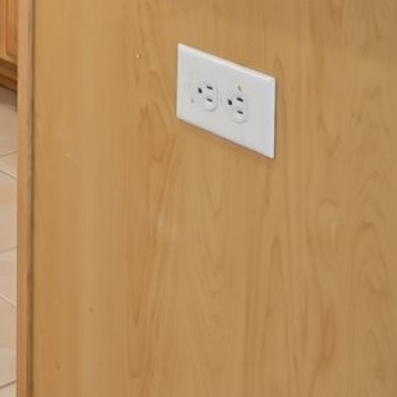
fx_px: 1272
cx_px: -171
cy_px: -387
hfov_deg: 16.4
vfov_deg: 14.7
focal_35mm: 98
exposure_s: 1/15
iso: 400
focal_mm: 16
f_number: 8
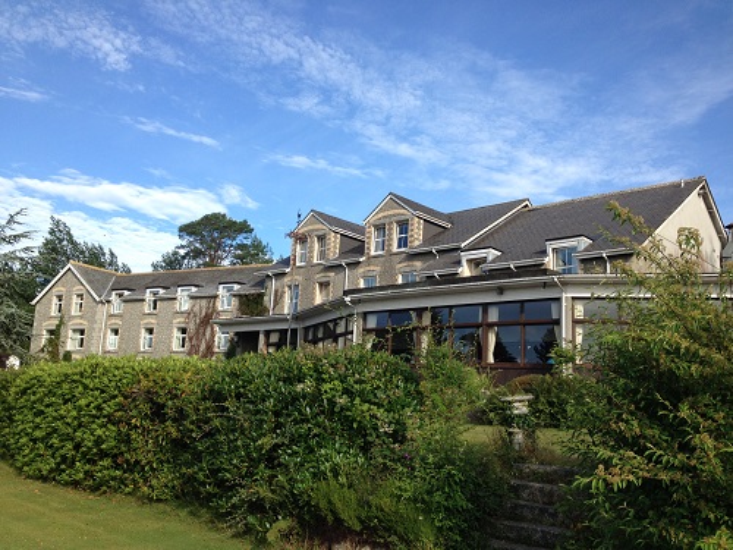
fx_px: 741
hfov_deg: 52.6
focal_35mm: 35
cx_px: 366
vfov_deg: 40.7
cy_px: 275
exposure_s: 1/849
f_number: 2.4
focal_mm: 4.28
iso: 50
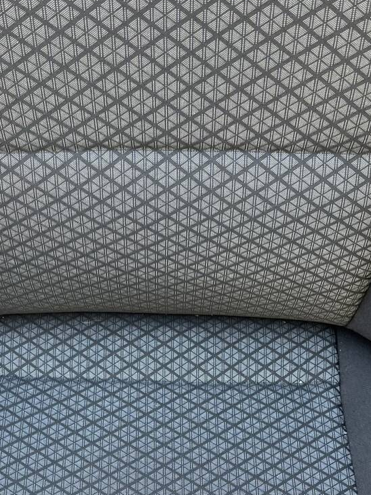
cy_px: 511
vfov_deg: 31.0
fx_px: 815
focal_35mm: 57
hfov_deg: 25.6
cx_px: 157
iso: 125
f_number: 1.6
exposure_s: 1/121
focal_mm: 5.1
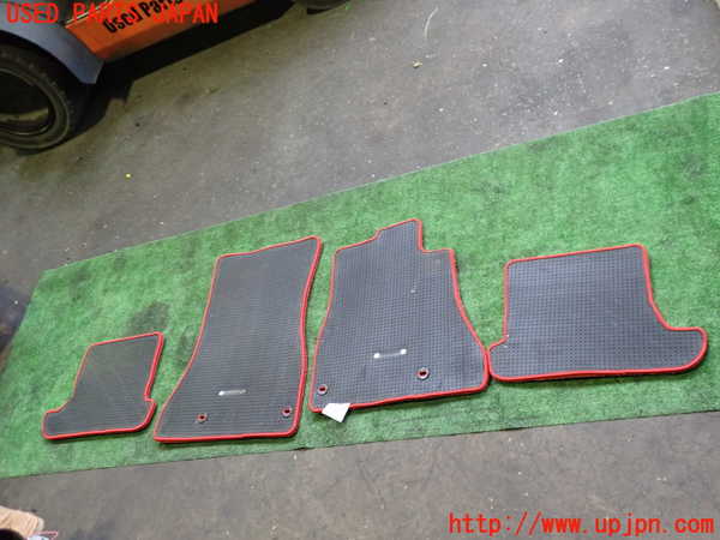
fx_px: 624
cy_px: 270
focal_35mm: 30
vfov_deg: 46.8
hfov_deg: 60.0
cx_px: 360
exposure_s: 1/30
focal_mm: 5.4
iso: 400
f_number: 2.3
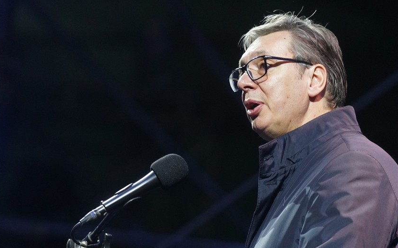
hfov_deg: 4.6
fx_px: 4978
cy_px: 232
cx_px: 231
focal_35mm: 459
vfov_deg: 2.9
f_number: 2.8
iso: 2000
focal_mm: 184
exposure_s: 1/320
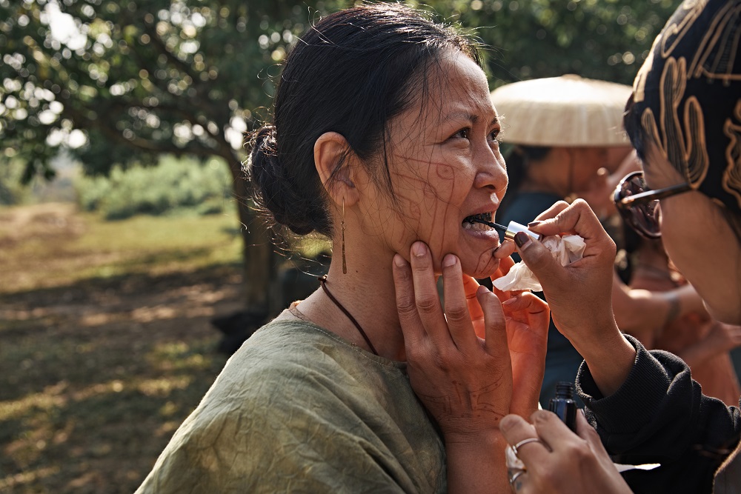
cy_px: 247
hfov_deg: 39.6
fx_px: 1029
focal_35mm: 50
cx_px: 370
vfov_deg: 27.0
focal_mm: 50
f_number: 5
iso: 110
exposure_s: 1/320
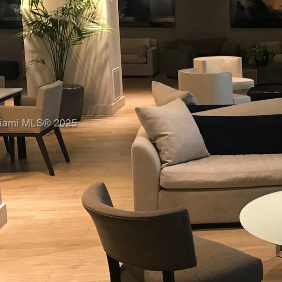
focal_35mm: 68
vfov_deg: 25.3
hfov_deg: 23.8
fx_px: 627
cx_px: 310
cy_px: 124
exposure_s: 1/15
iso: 50
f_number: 1.8
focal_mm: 3.99
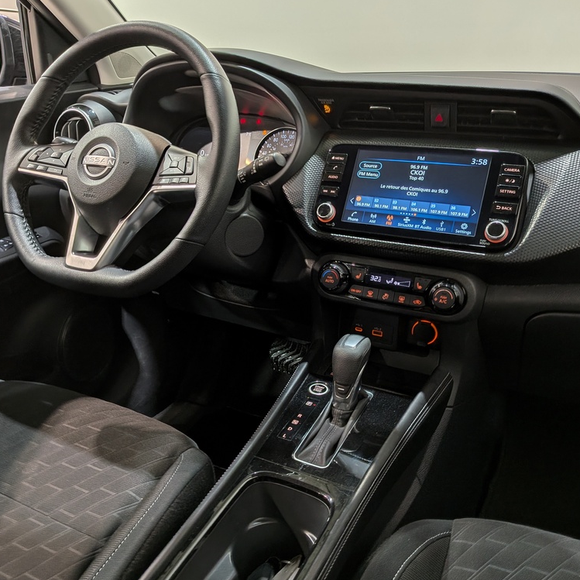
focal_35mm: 29
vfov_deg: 55.6
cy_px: 287
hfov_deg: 55.6
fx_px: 550
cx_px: 281
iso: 27
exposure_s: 1/126
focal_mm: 4.53
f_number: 1.7
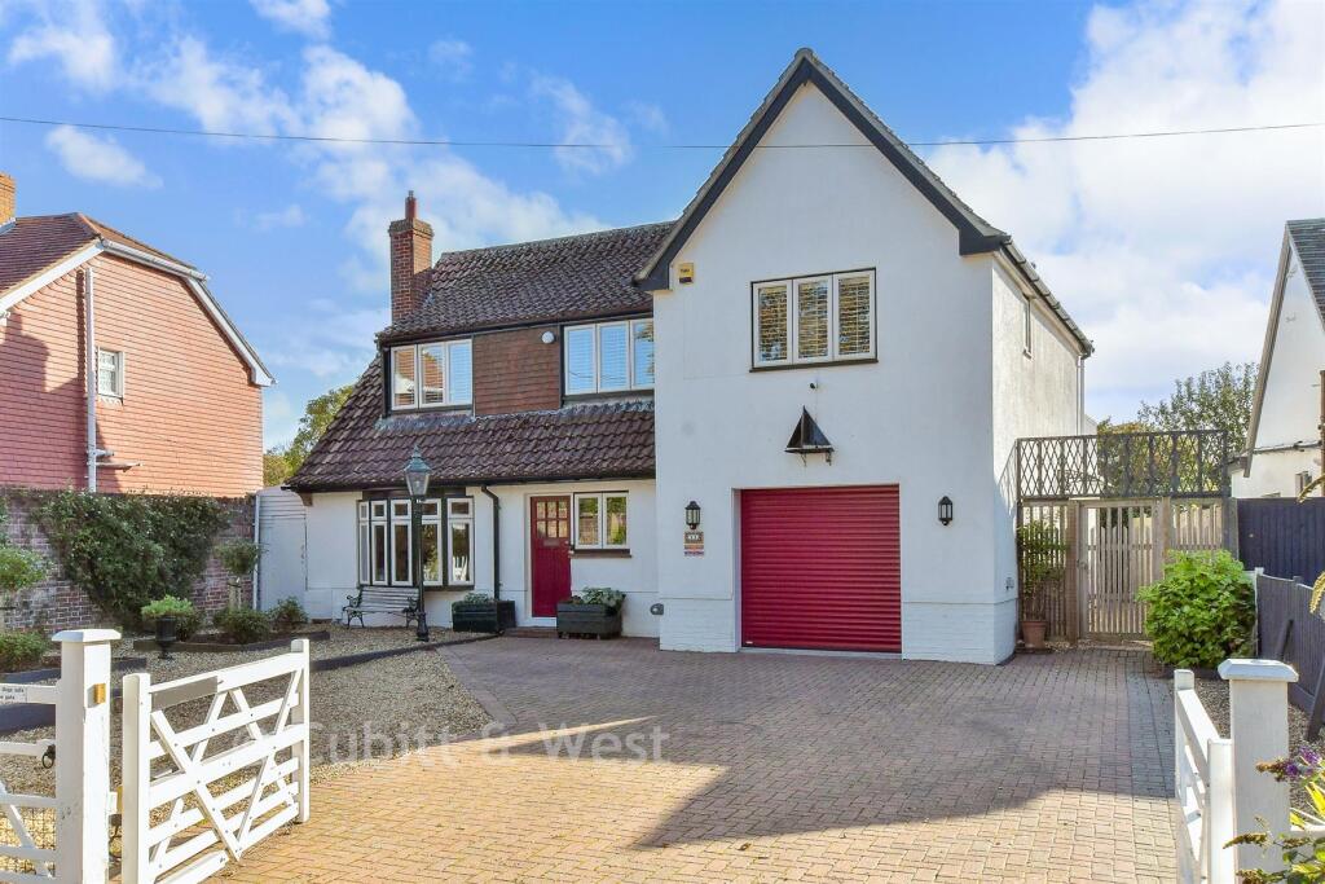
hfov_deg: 61.9
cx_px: 662
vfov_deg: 43.6
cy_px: 442
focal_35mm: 30
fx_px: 1104
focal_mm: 20
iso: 500
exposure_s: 1/640
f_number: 10
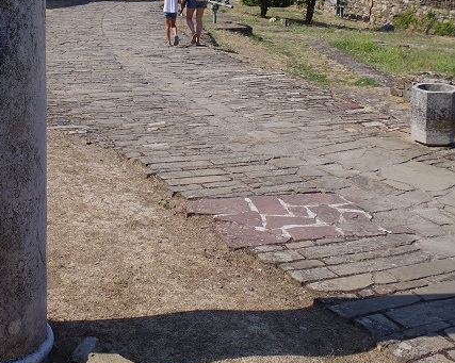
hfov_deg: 32.5
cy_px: 7
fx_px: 775
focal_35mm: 58
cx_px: 166
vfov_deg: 25.2
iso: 100
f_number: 8
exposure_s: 1/250
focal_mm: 21.25
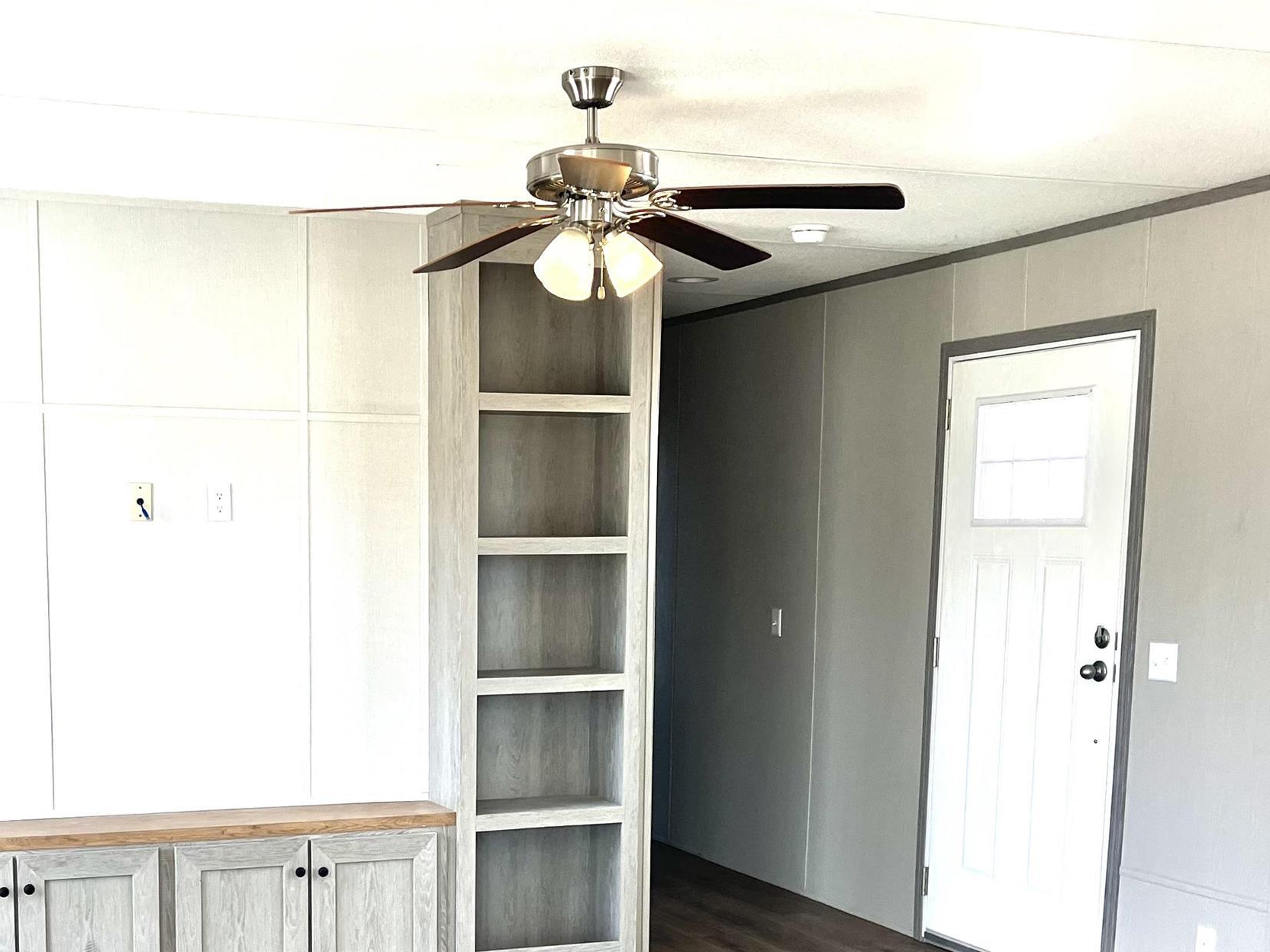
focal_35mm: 48
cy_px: 769
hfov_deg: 39.1
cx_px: 405
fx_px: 1761
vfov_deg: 29.5
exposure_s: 1/170
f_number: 1.6
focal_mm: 5.1
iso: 64
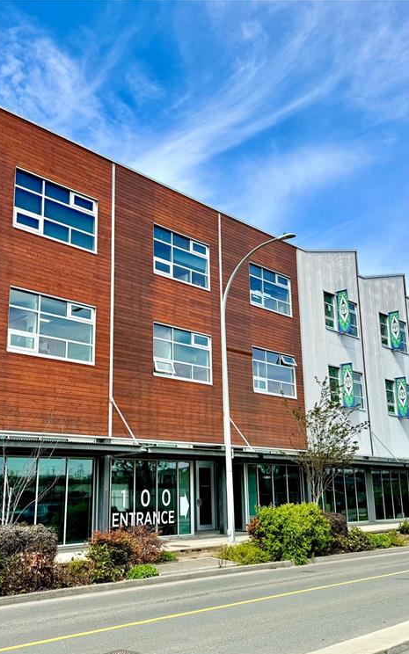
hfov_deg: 36.2
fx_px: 624
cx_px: 185
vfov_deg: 55.3
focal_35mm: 35
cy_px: 337
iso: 80
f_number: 1.78
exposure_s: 1/3413
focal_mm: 6.76
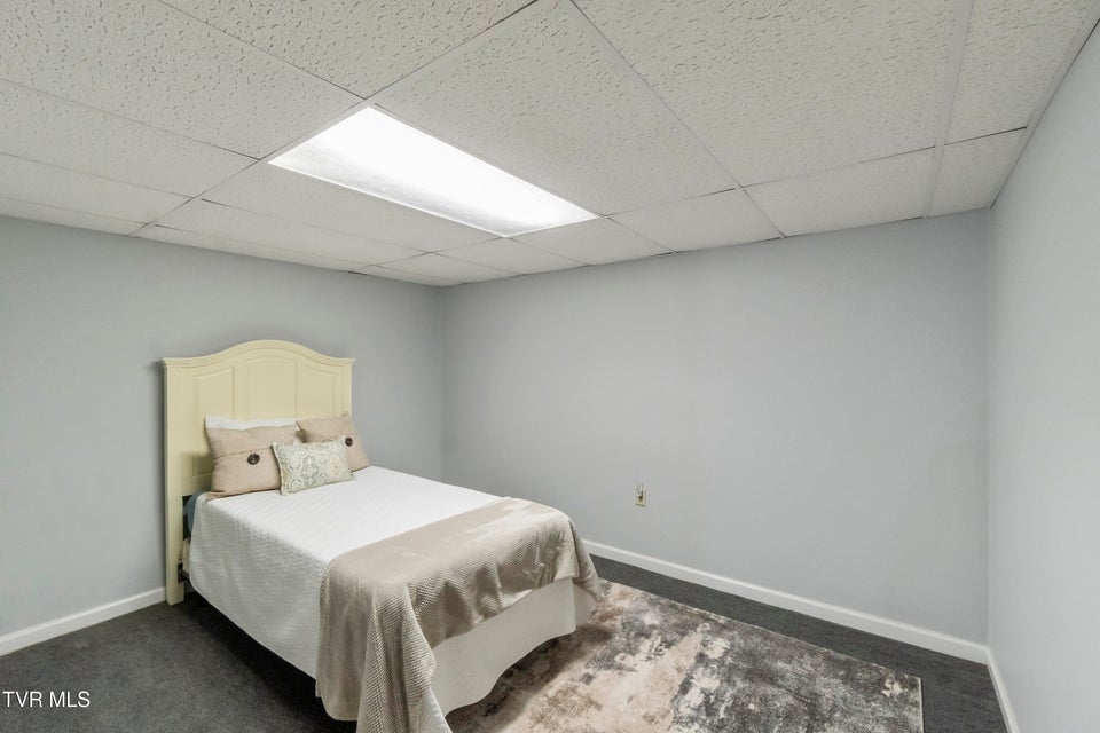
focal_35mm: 15
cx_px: 550
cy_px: 366
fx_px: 458
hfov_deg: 100.4
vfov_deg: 77.3
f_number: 9
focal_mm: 10
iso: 800
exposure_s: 1/13
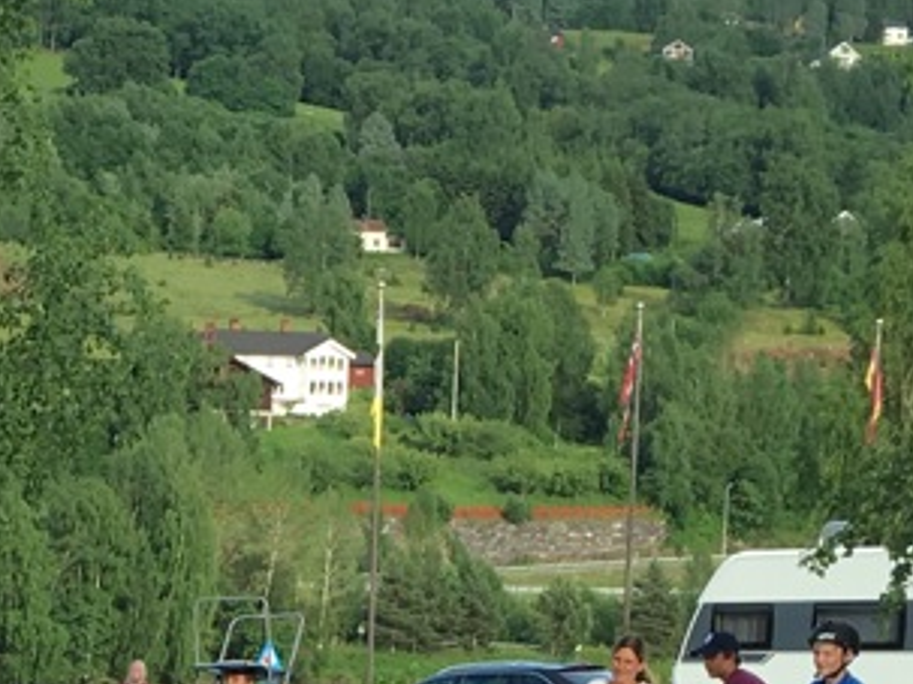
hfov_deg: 13.8
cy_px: 1302
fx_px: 3638
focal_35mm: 138
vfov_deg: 10.1
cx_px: -220
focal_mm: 4.15
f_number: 2.2
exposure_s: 1/288
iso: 25
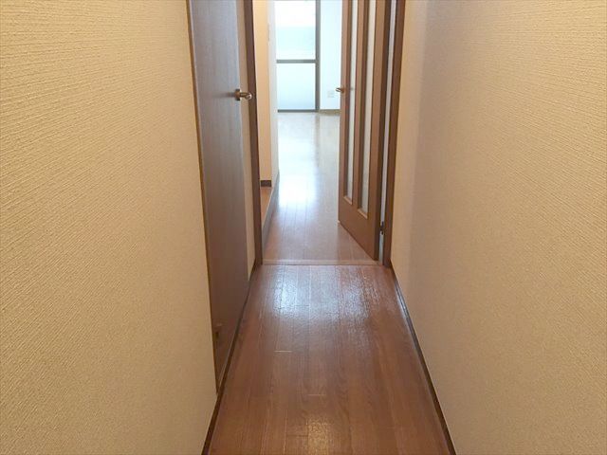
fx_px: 509
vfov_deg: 48.2
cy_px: 228
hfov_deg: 61.7
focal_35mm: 29
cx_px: 304
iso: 250
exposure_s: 1/24
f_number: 2.2
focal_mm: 4.15
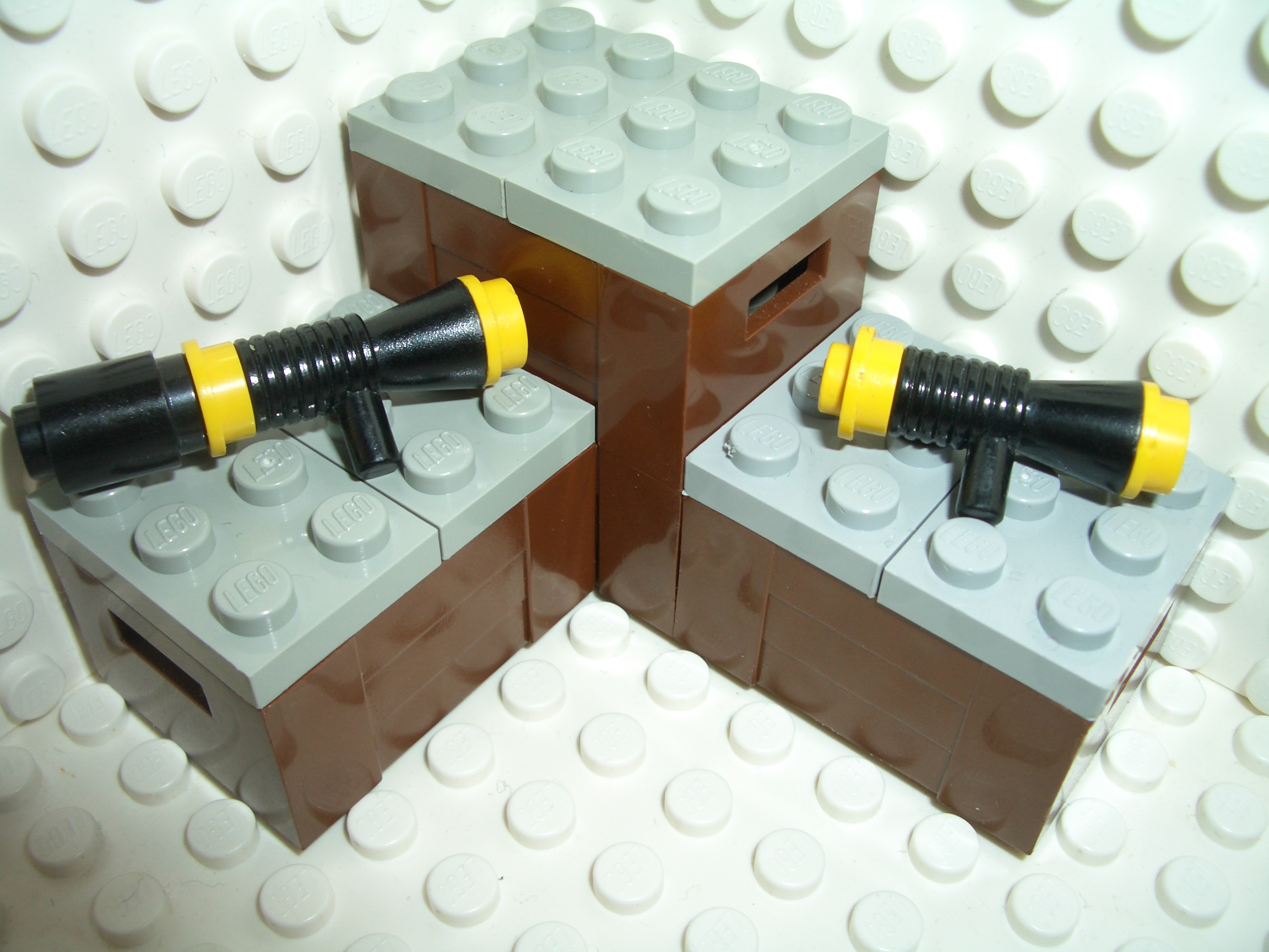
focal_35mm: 35
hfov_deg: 52.6
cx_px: 634
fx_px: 1283
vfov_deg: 40.7
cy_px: 476
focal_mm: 5.8
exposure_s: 1/60
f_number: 4.3
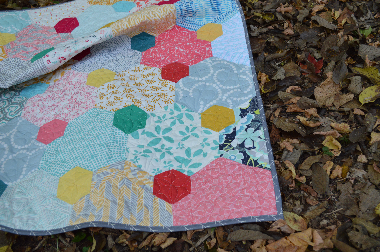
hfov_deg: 57.3
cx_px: 190
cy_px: 126
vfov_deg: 39.9
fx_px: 348
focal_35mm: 33
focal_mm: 22
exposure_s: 1/125
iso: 400
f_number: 5.6
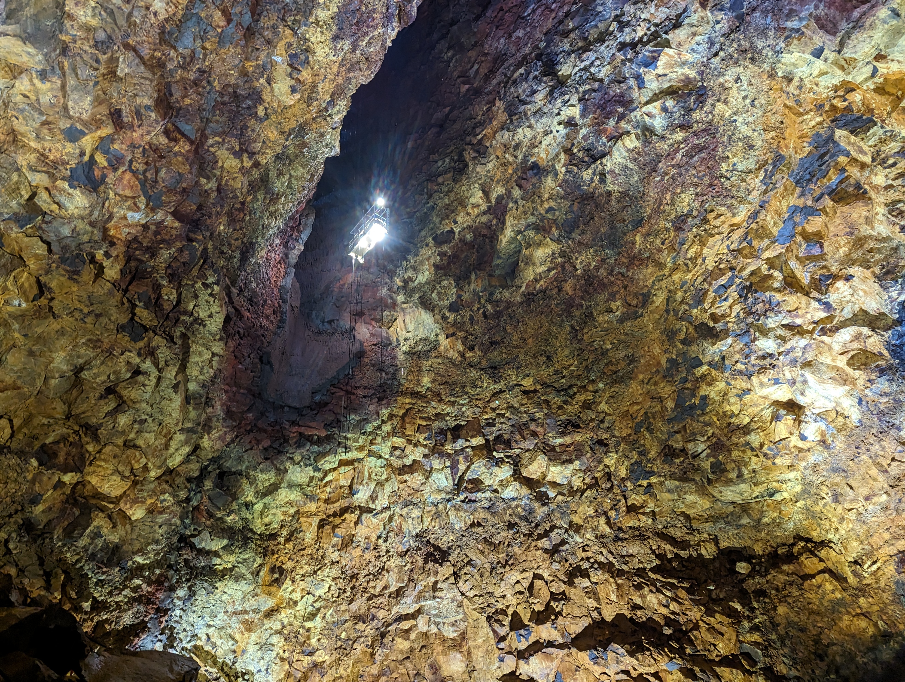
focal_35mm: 25
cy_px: 329
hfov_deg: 69.3
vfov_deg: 55.0
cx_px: 434
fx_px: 655
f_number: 1.85
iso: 1325
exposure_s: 1/44
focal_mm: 6.81
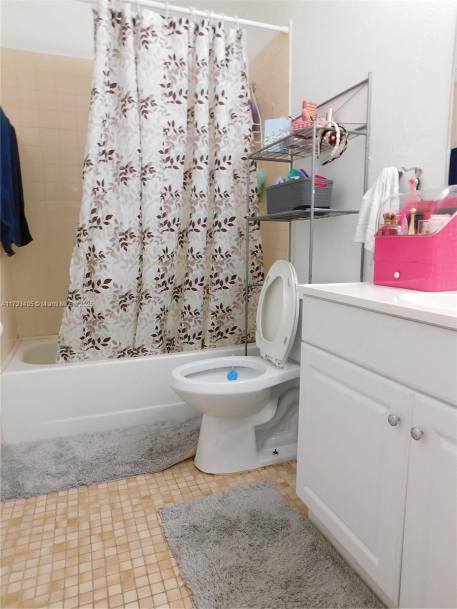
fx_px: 405
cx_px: 228
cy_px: 304
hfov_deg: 58.9
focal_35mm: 23
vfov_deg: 73.9
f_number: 3
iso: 125
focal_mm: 4
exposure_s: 1/13
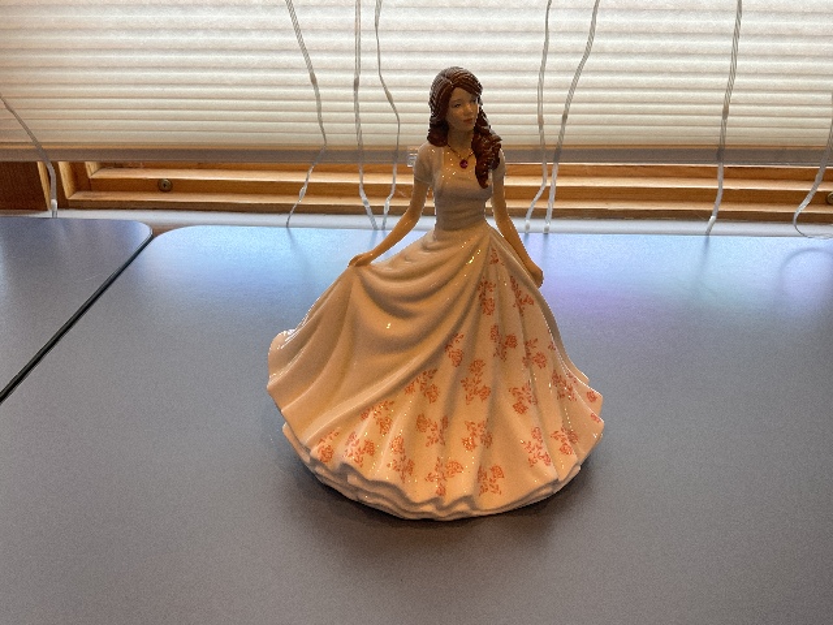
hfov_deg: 61.7
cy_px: 312
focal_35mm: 29
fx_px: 698
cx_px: 416
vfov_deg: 48.2
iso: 64
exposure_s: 1/60
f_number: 1.8
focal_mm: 3
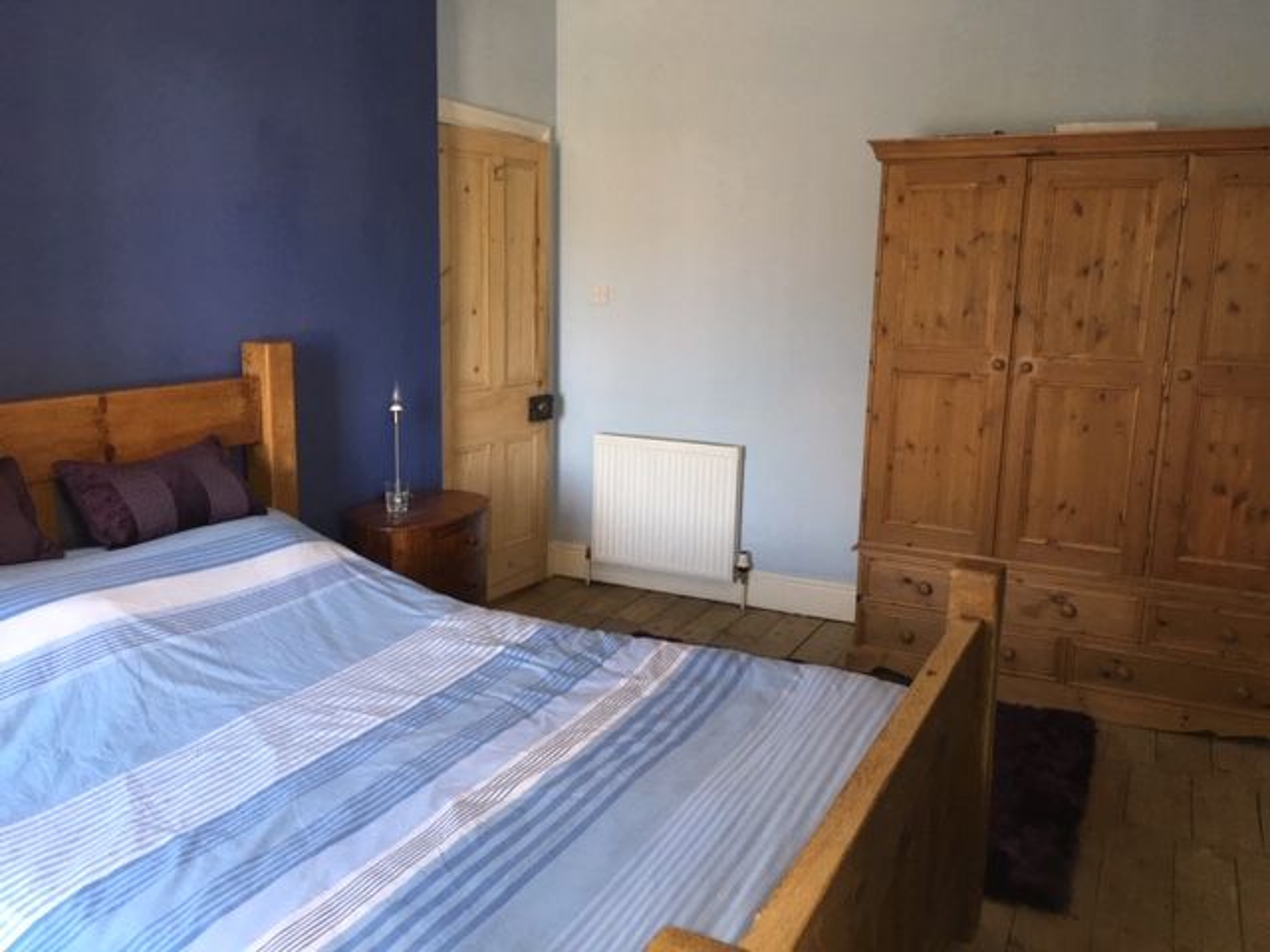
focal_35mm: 29
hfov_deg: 61.7
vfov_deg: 48.2
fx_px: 1064
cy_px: 476
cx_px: 635
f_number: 2.2
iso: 100
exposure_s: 1/33
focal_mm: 4.15
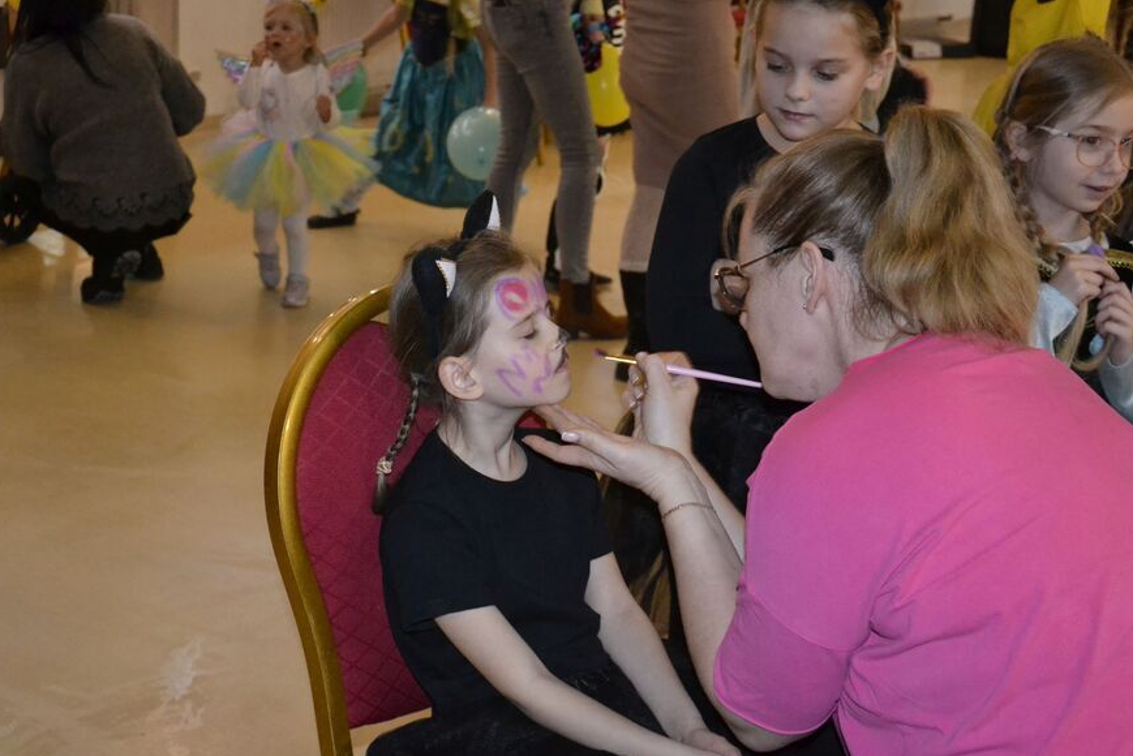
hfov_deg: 37.5
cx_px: 567
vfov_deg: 25.5
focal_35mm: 53
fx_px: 1668
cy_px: 360
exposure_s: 1/60
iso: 3200
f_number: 4.2
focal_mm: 30
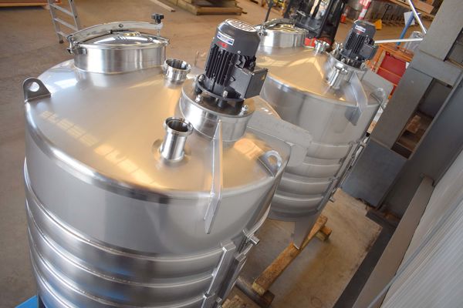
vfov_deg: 47.9
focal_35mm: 27
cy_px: 154
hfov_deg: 67.4
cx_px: 232
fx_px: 347
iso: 450
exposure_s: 1/60
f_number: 4
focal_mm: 18
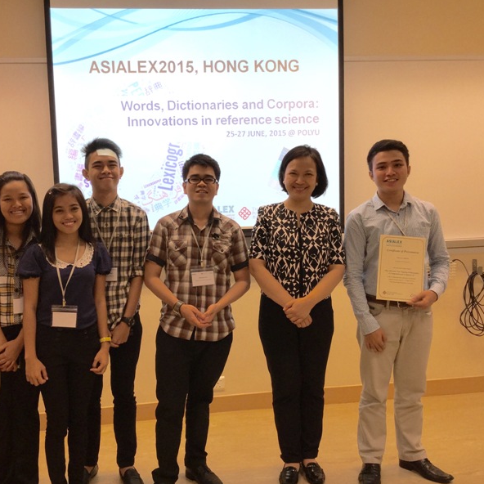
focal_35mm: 37
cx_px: 212
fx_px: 585
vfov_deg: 44.9
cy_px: 243
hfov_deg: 44.8
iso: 25
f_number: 2.4
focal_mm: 3.3
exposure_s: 1/30
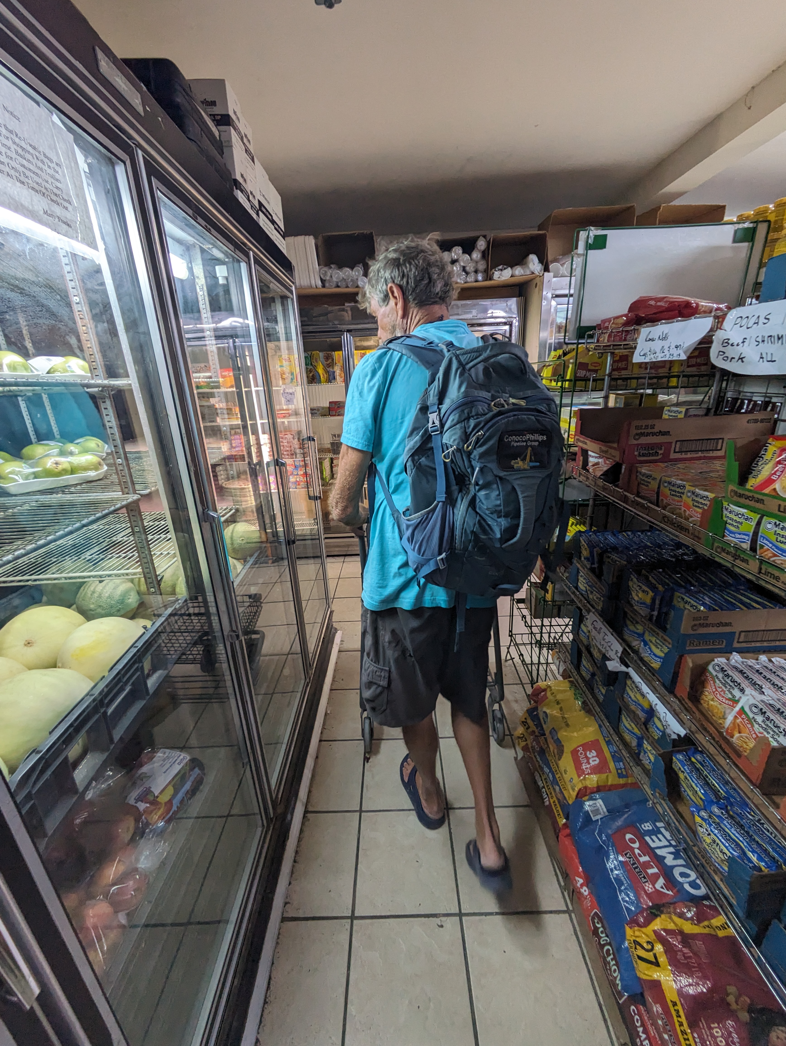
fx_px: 424
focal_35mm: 14
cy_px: 523
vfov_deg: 102.0
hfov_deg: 85.7
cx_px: 393
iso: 141
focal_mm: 1.83
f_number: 2.2
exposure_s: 1/60
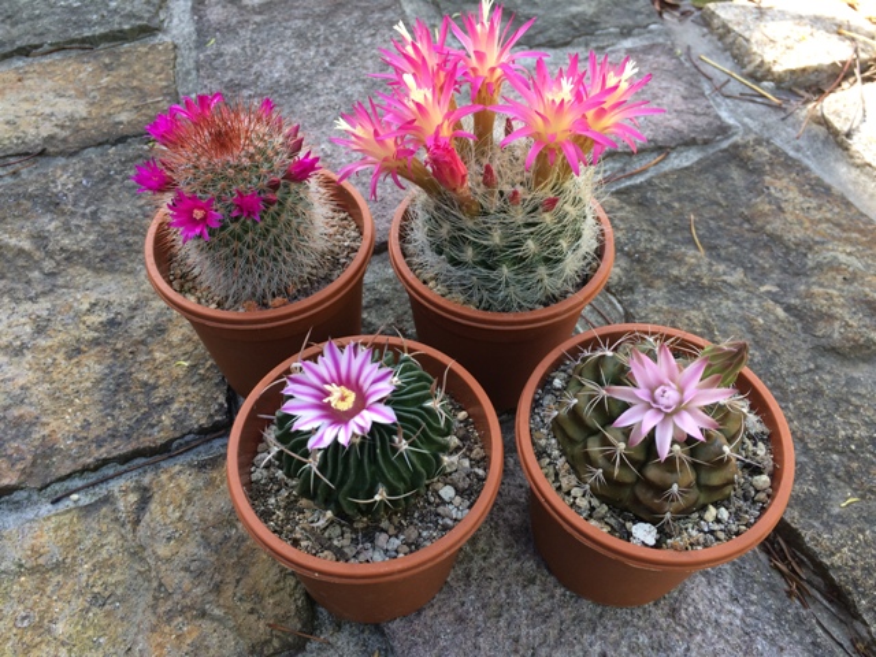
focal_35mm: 29
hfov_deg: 61.7
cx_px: 438
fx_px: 734
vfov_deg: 48.2
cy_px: 328
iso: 40
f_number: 2.2
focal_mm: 4.15
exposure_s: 1/120
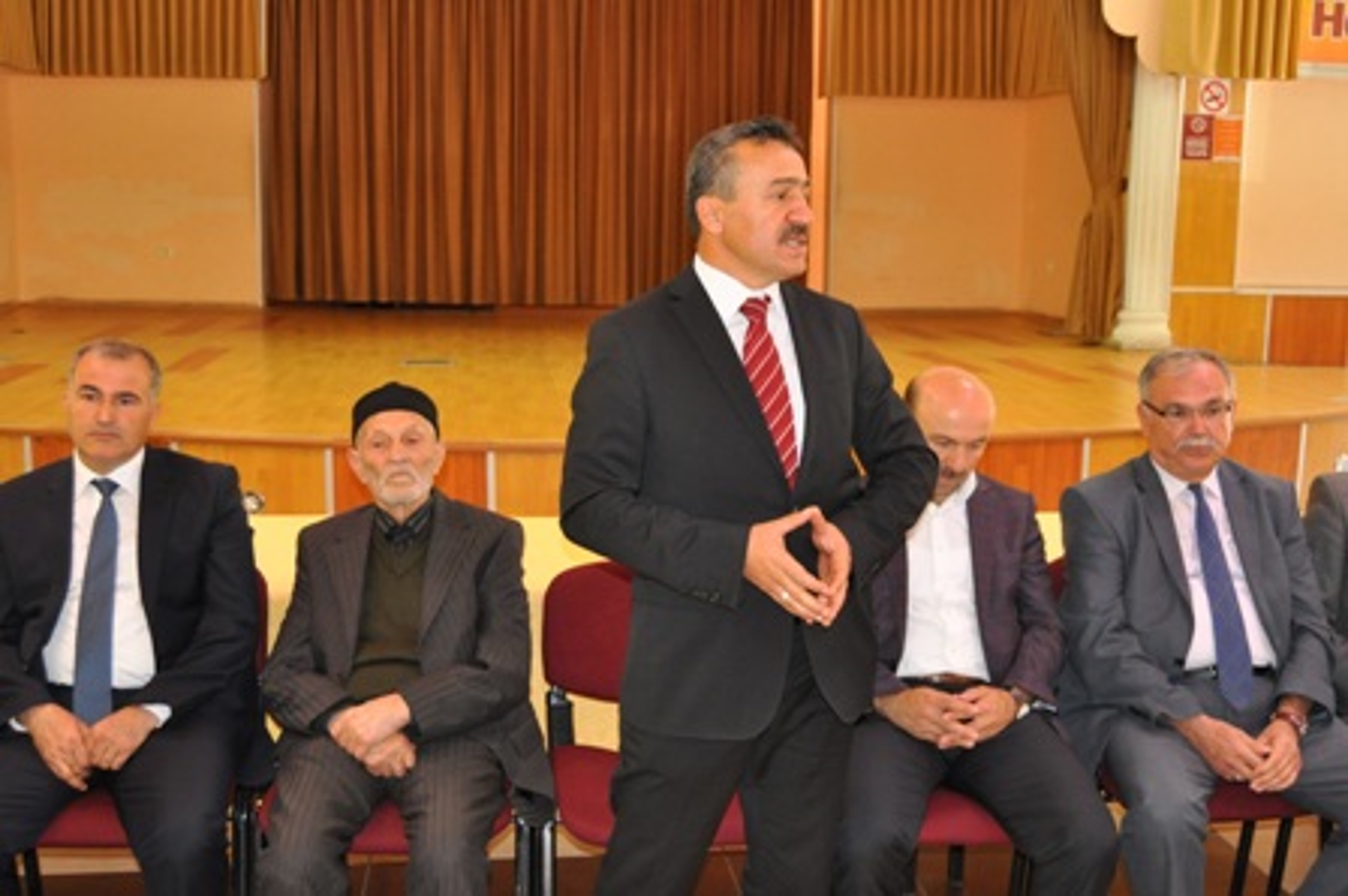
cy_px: 448
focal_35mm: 39
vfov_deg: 34.2
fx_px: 1459
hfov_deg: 49.6
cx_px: 674
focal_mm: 26
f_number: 4
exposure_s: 1/60
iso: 800
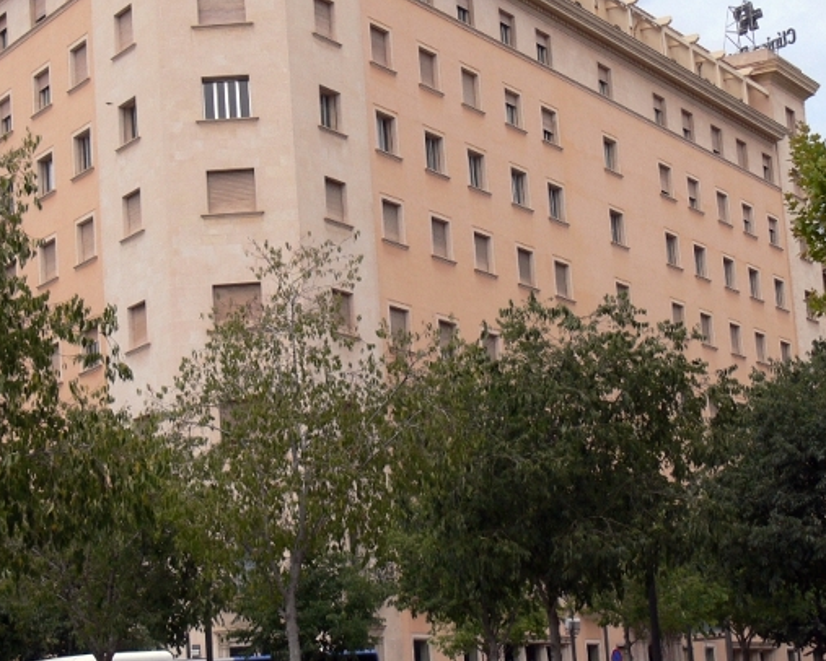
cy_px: 256
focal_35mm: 97
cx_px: 401
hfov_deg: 19.8
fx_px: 2372
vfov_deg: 15.9
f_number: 5.6
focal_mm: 11.9
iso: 80
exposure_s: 1/320
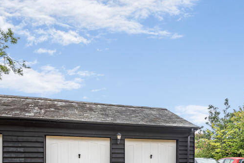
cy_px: 162
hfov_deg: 56.6
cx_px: 149
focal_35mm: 33
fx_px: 224
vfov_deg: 36.2
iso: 200
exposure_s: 1/80
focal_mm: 16
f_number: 9
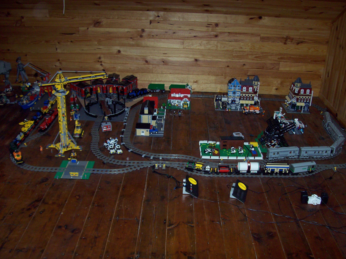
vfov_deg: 39.6
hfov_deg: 51.4
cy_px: 130
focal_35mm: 36
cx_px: 173
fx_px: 360
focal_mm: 6
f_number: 2.7
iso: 80
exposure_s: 1/64
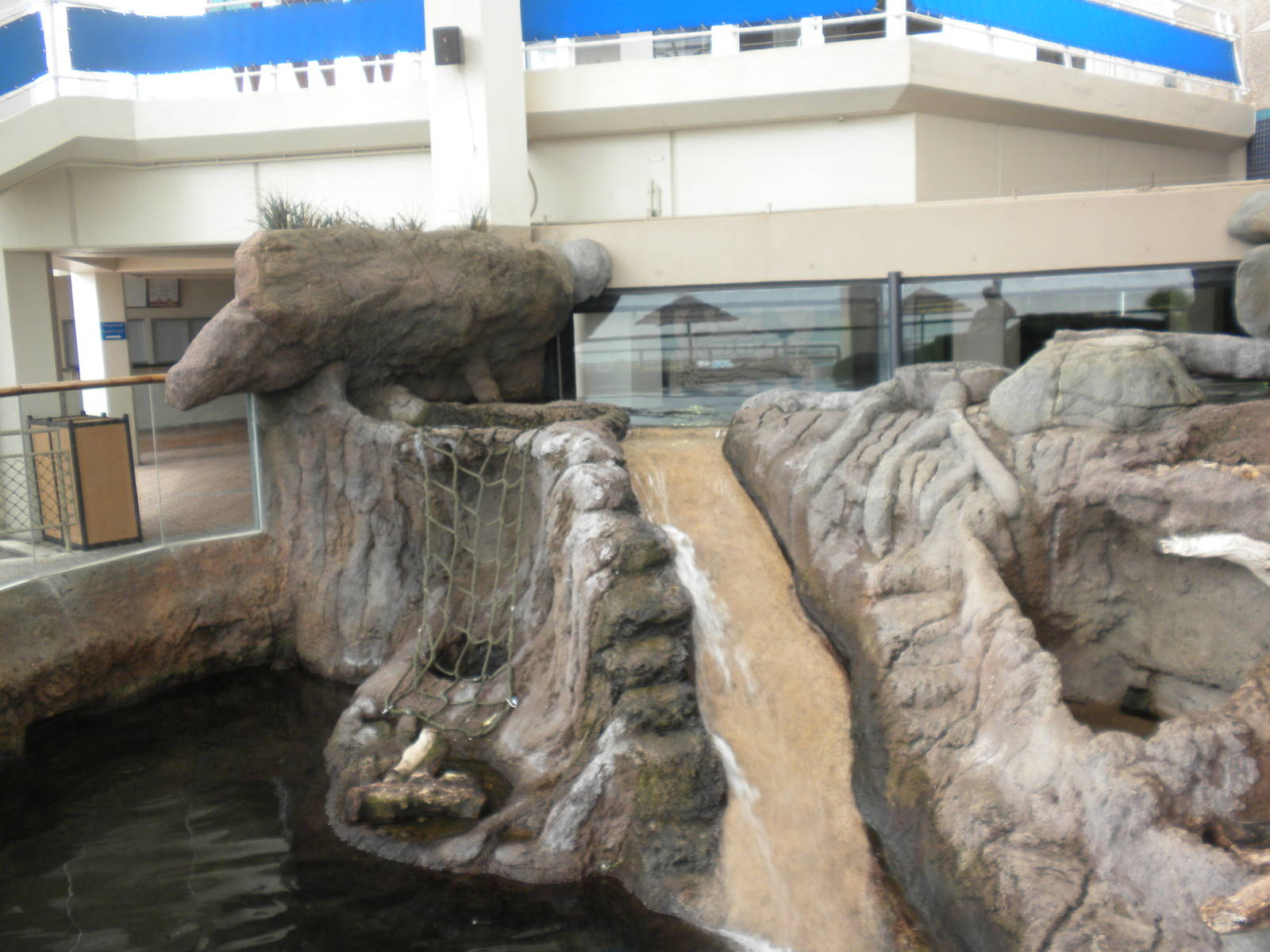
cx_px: 635
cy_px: 476
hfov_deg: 50.1
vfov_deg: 38.7
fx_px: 1357
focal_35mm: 37
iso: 64
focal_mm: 6.6
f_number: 3.5
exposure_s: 1/63.1
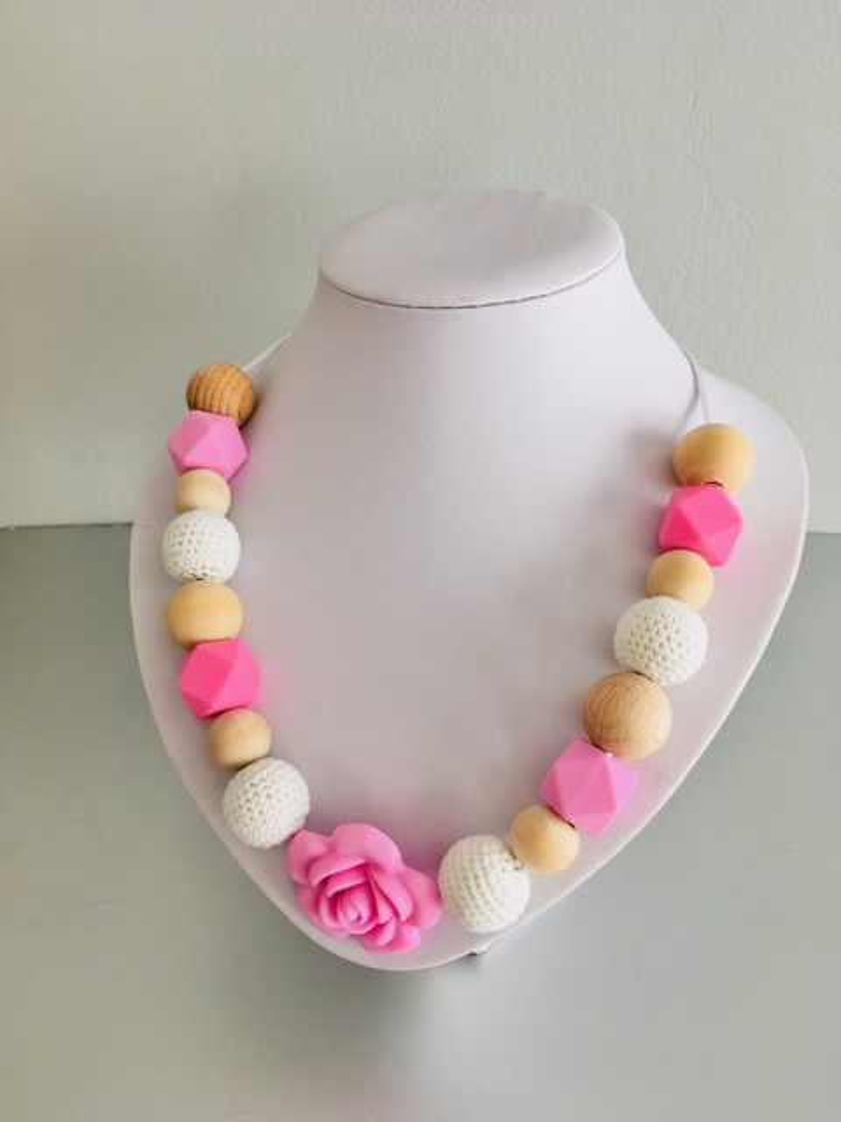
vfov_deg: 61.7
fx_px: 939
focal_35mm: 29
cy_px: 561
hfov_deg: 48.2
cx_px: 420
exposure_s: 1/50
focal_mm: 4.15
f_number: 2.2
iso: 32
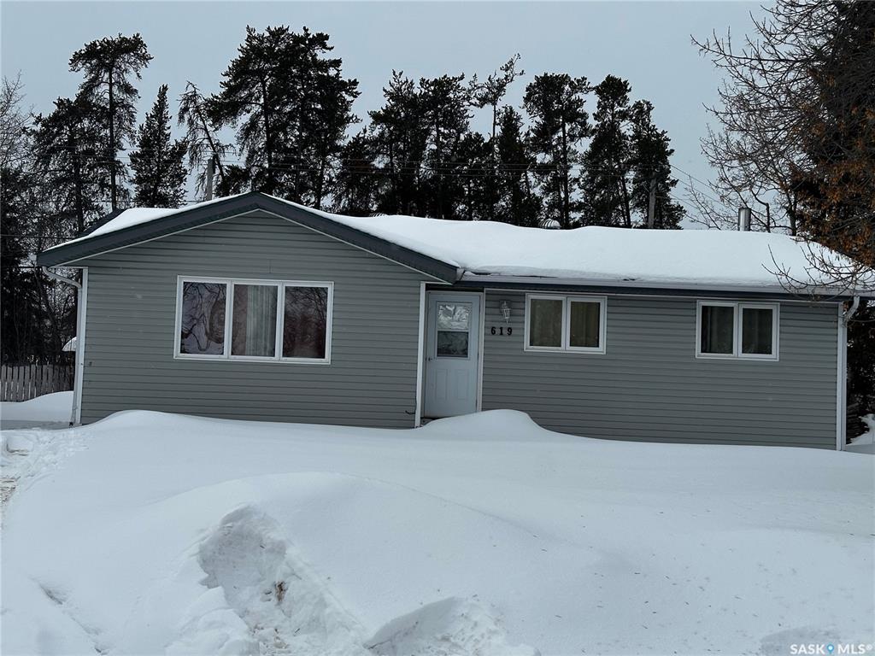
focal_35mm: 48
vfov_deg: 30.3
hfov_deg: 39.7
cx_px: 438
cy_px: 328
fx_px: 1213
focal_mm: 6.86
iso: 64
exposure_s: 1/4566
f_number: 1.78
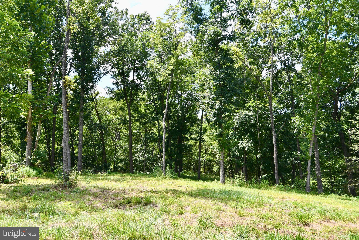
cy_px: 120
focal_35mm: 30
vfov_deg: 43.6
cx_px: 180
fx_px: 299
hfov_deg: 61.9
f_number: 6.3
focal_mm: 15
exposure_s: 1/160
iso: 100
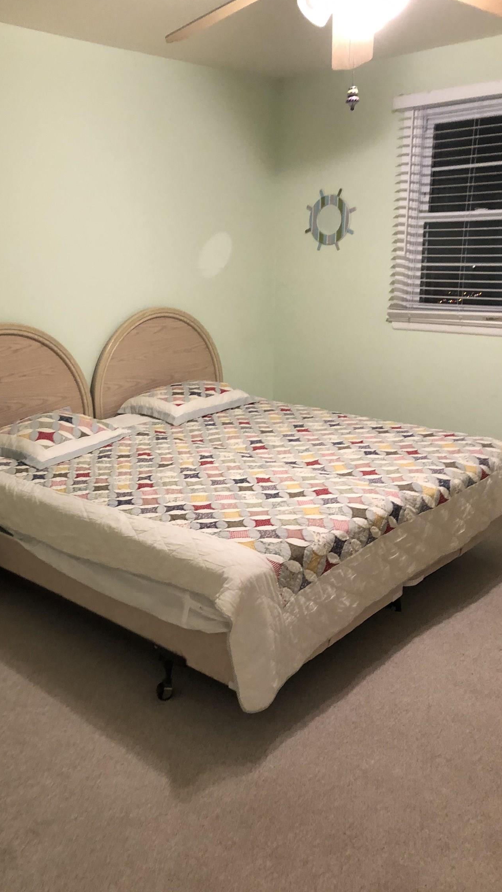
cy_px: 448
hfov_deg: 37.5
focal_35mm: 31
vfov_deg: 62.6
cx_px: 187
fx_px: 734
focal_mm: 3.99
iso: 80
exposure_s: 1/15
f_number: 1.8
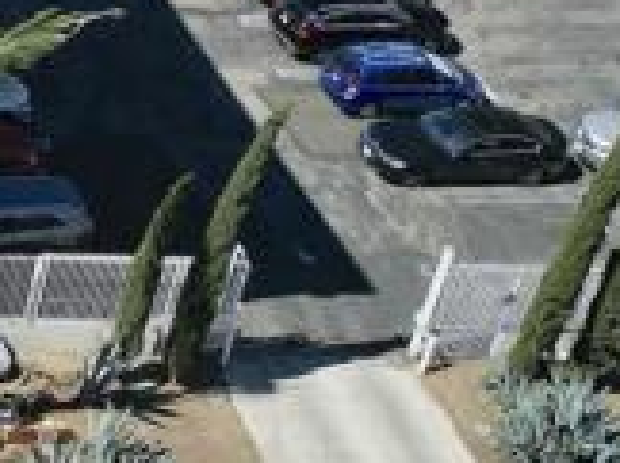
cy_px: -50
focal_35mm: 95
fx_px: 1699
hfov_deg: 16.5
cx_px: -559
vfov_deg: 15.1
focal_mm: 6.72
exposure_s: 1/400
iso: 140
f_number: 1.7
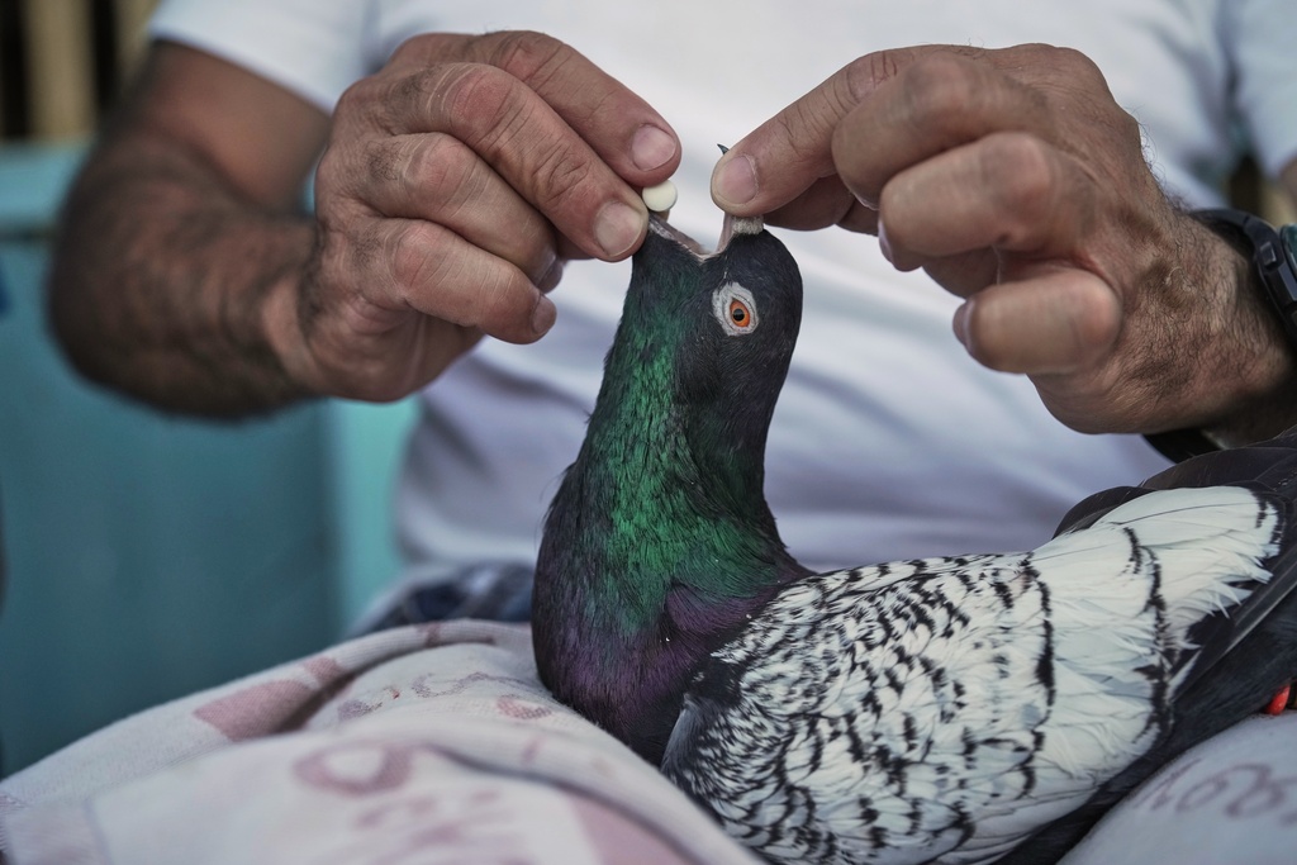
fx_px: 1802
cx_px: 648
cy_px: 432
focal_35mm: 50
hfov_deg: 39.6
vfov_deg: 27.0
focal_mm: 50
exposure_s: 1/800
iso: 1000
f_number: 4
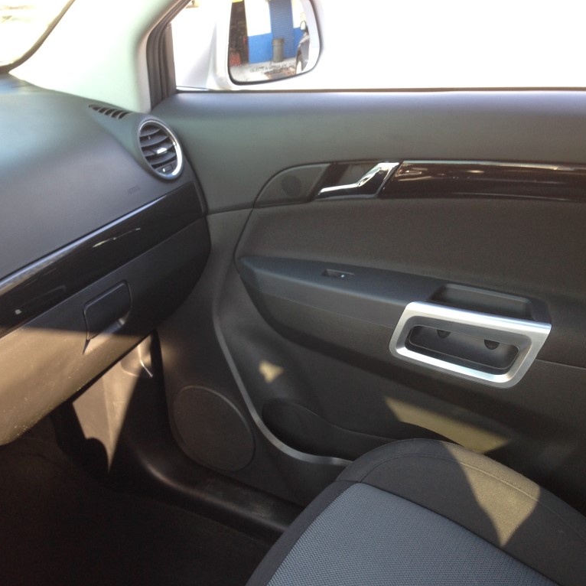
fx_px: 747
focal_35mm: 39
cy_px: 293
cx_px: 251
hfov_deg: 42.7
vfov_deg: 42.8
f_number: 2.4
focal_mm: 4.12
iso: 50
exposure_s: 1/60
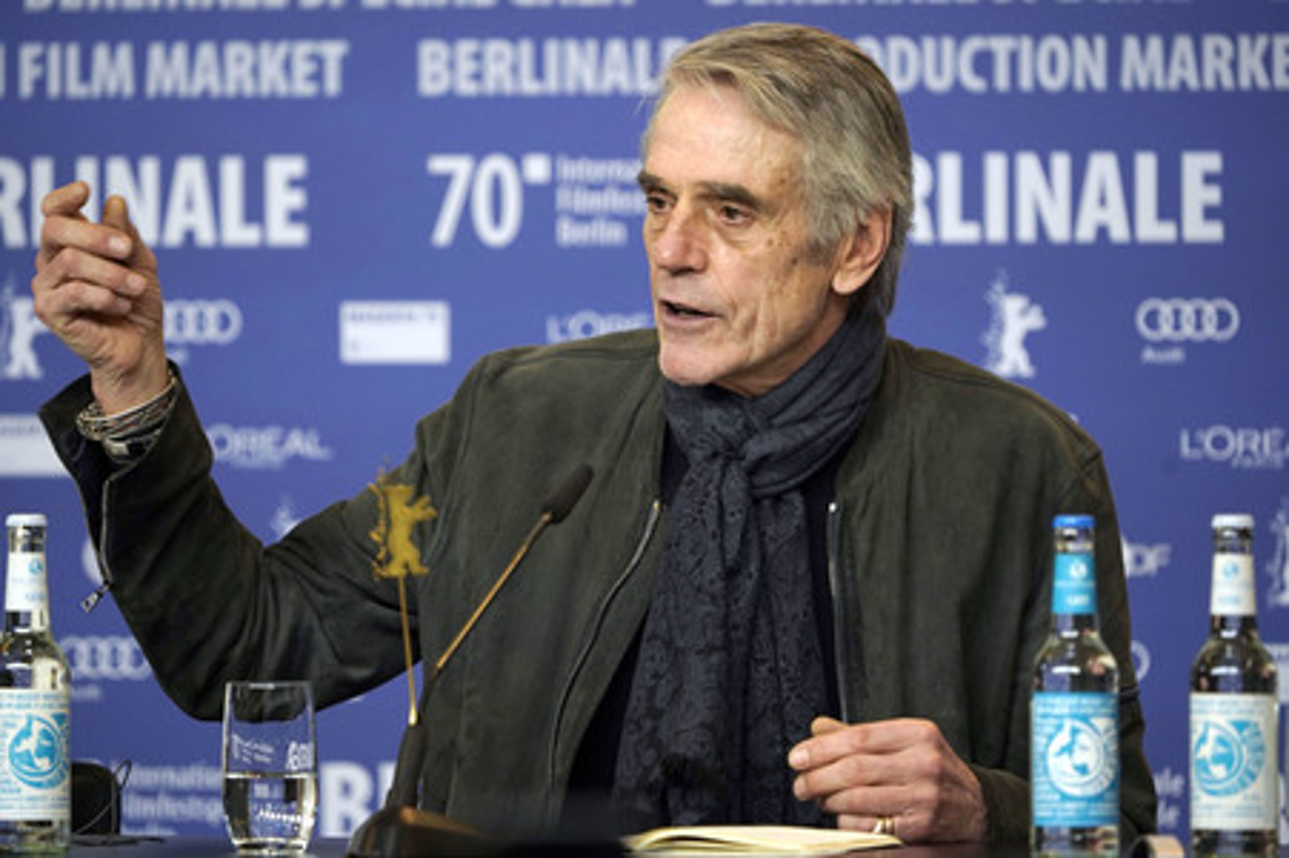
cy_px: 429
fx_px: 17209
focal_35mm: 481
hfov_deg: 4.3
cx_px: 644
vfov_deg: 2.9
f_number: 6.3
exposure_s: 1/200
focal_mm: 481
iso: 1600
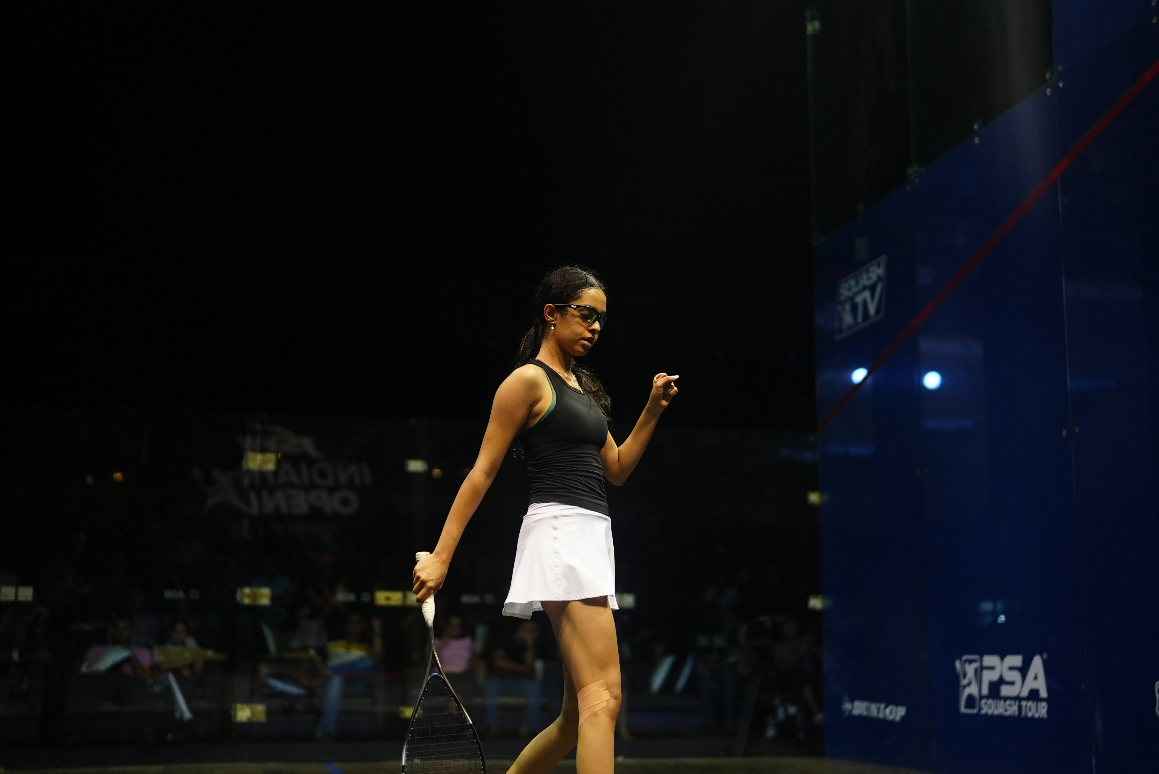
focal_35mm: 50
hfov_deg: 39.6
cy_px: 387
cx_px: 580
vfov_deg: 27.0
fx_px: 1611
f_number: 1.4
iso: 1600
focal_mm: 50
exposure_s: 1/2000
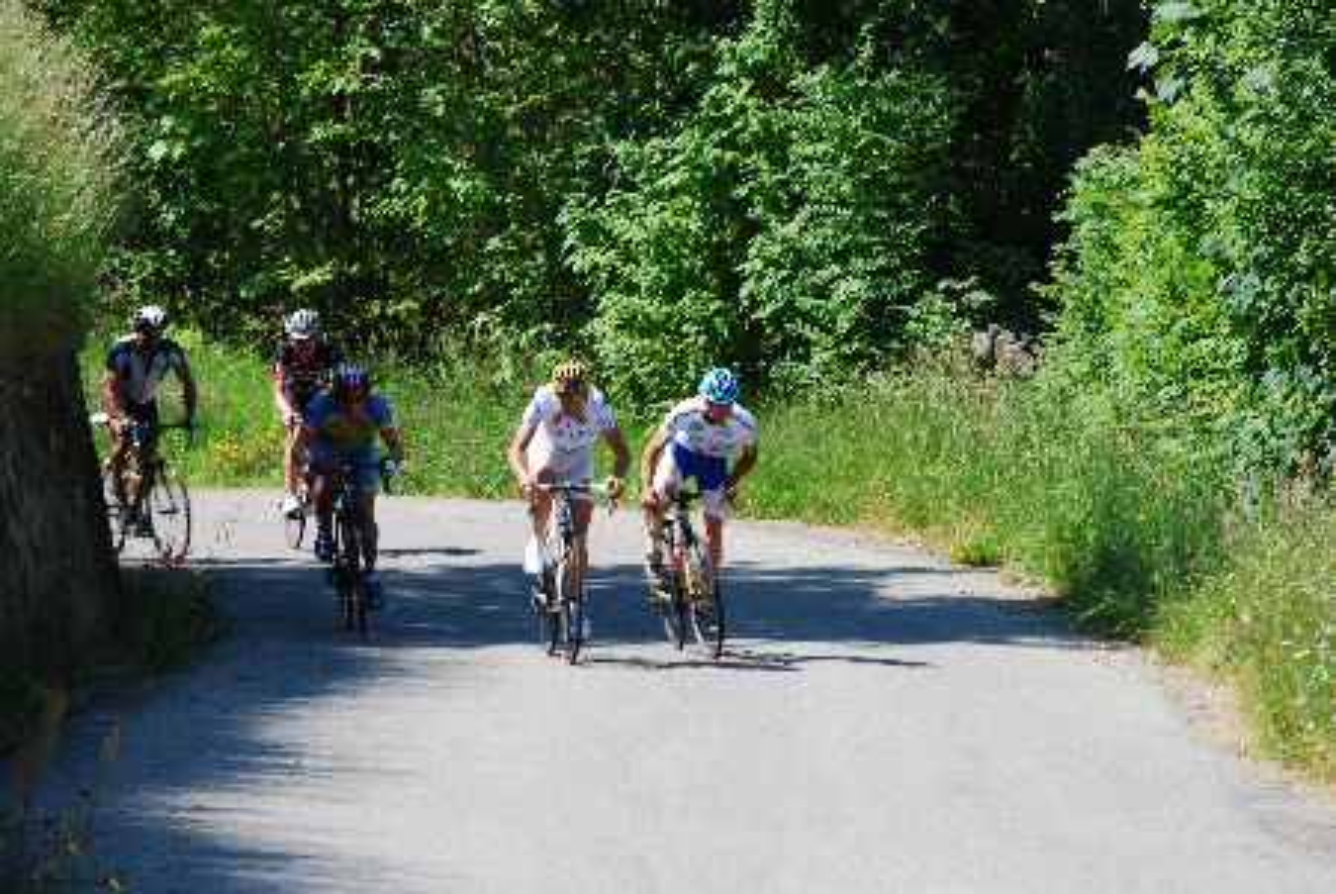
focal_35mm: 248
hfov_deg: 8.3
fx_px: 9194
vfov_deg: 5.6
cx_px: 668
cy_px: 447
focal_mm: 165
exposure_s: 1/125
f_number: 7.1
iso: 100
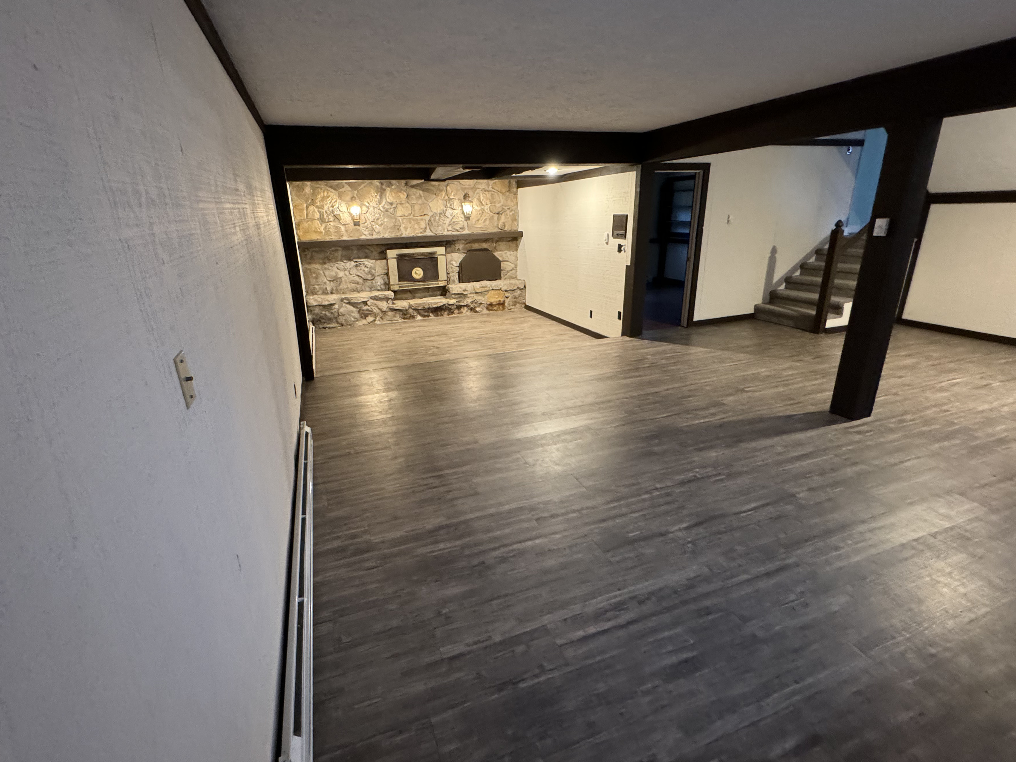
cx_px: 477
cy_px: 360
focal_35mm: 16
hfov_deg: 94.4
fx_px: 470
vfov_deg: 78.0
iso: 640
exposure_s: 1/60
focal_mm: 2.22
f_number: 2.2
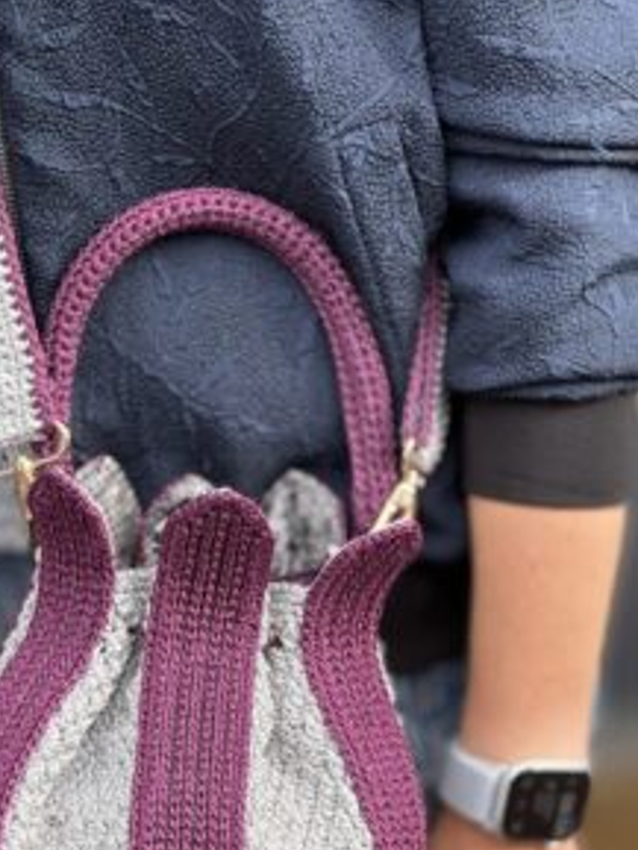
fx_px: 4076
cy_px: 541
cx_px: 232
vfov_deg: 11.9
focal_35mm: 166
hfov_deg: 8.9
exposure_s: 1/112
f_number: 2.8
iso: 50
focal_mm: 15.66
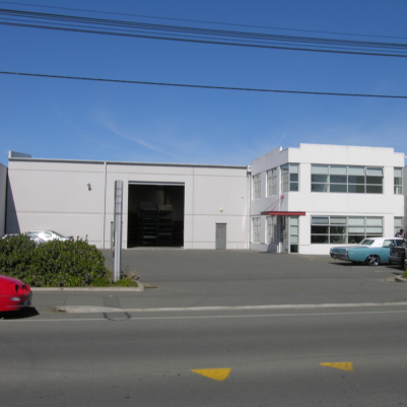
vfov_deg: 38.3
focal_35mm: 44
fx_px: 585
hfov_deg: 38.2
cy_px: 202
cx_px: 248
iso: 50
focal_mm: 9.3
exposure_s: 1/282
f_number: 7.7
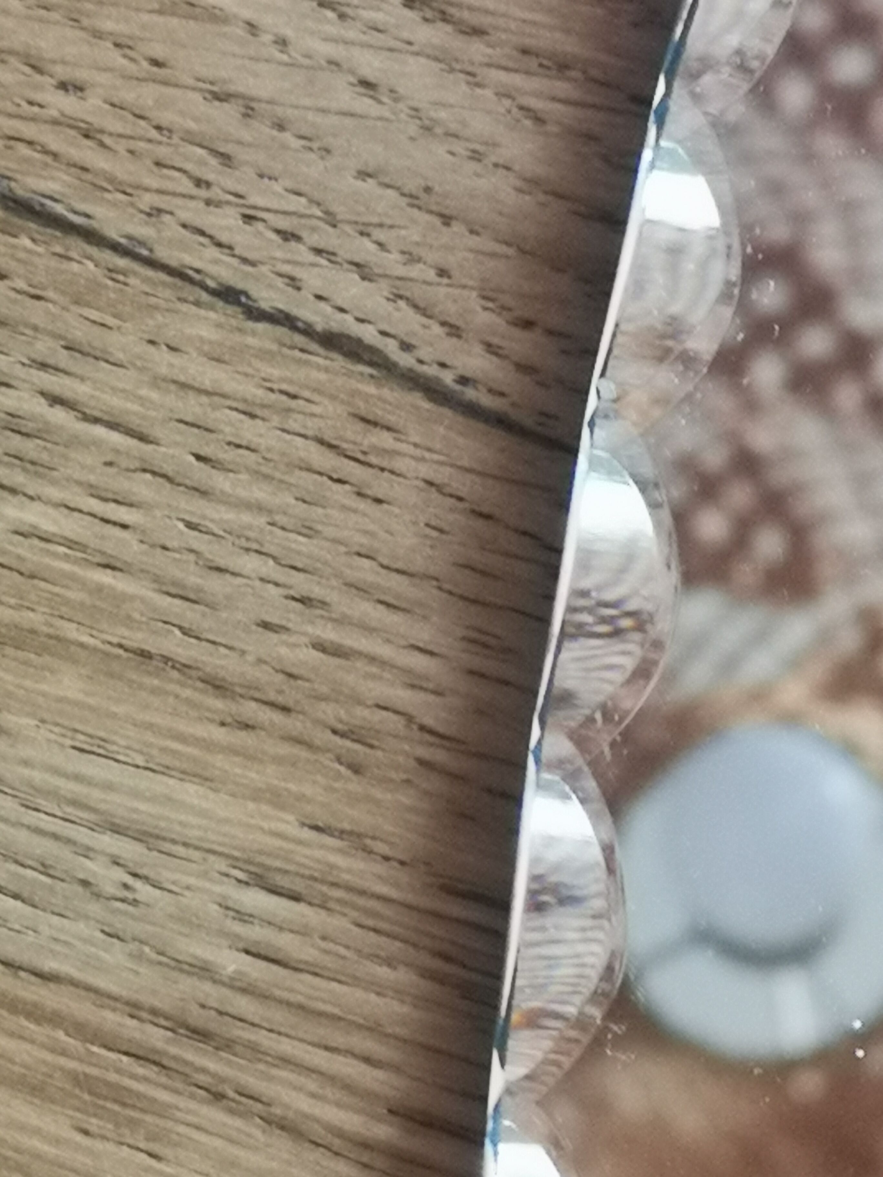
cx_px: 442
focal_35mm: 128
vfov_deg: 15.4
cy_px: 588
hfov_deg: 11.6
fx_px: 4353
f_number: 1.8
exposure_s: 1/33.3
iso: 200
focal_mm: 5.58
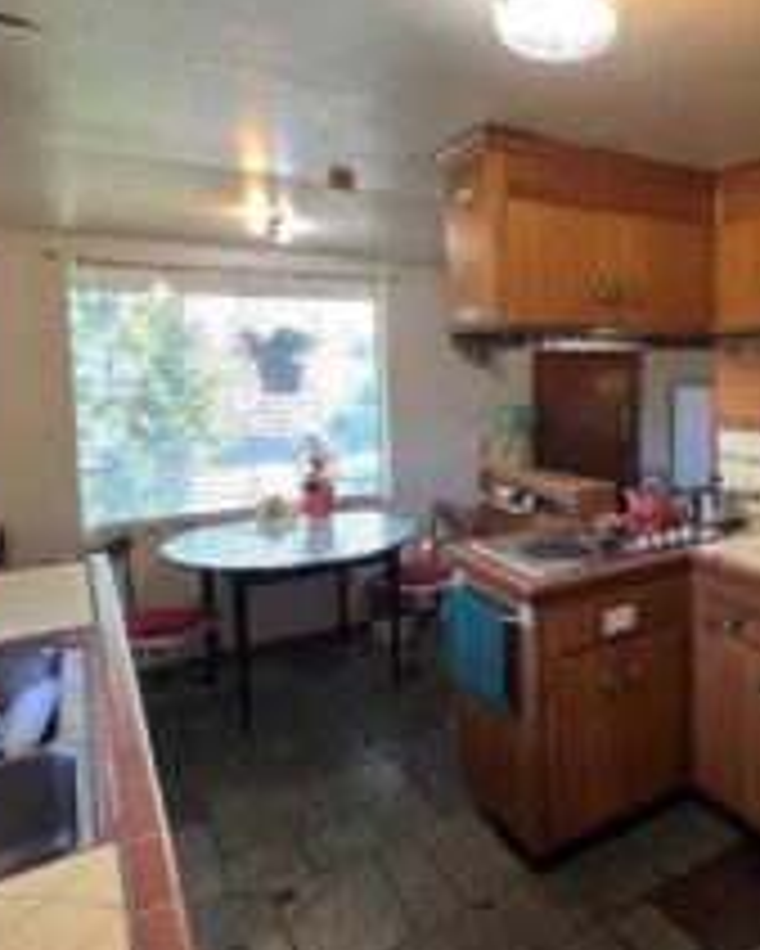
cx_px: 616
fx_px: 674
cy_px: 432
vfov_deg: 70.1
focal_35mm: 24
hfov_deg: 54.5
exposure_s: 1/120
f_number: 1.8
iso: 200
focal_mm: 1.57
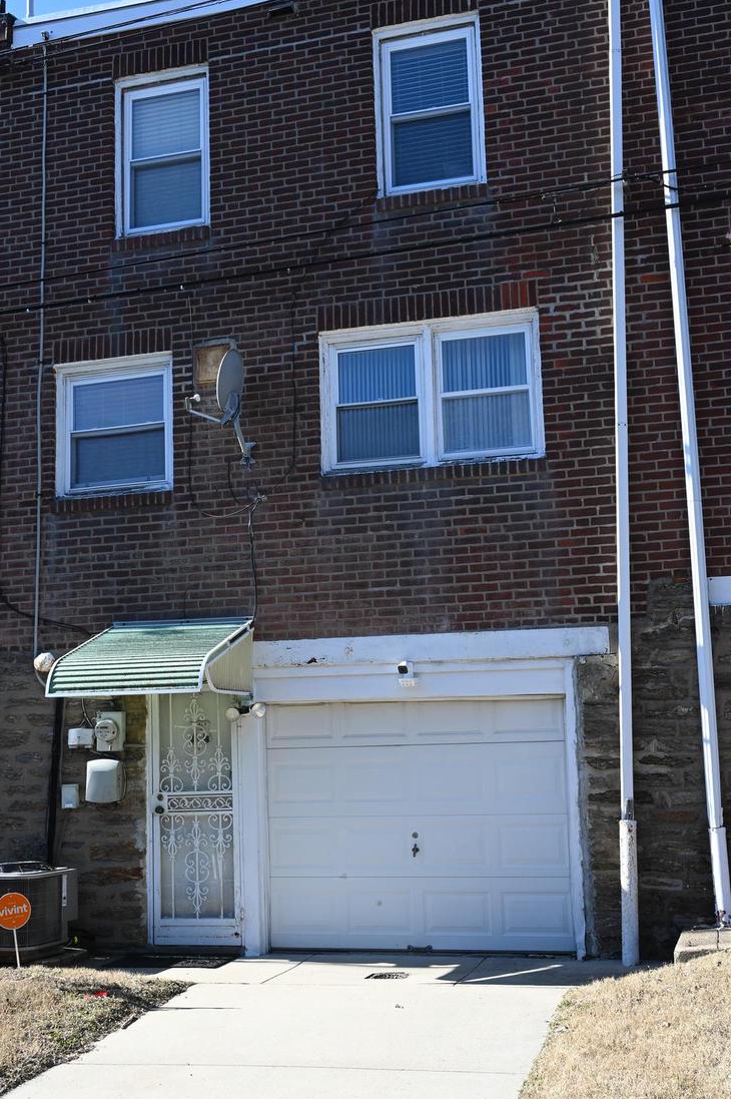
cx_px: 320
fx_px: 1281
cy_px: 575
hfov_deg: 31.8
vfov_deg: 46.4
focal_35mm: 42
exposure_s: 1/320
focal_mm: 30
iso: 400
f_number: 10
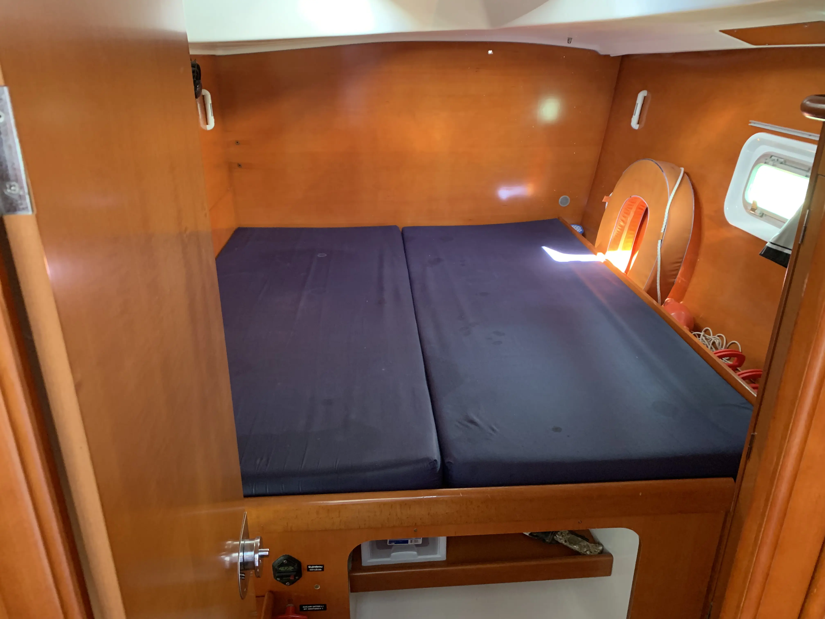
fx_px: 620
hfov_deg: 67.3
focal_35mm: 26
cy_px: 310
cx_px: 412
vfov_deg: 53.1
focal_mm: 4.25
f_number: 1.8
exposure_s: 1/43
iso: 400
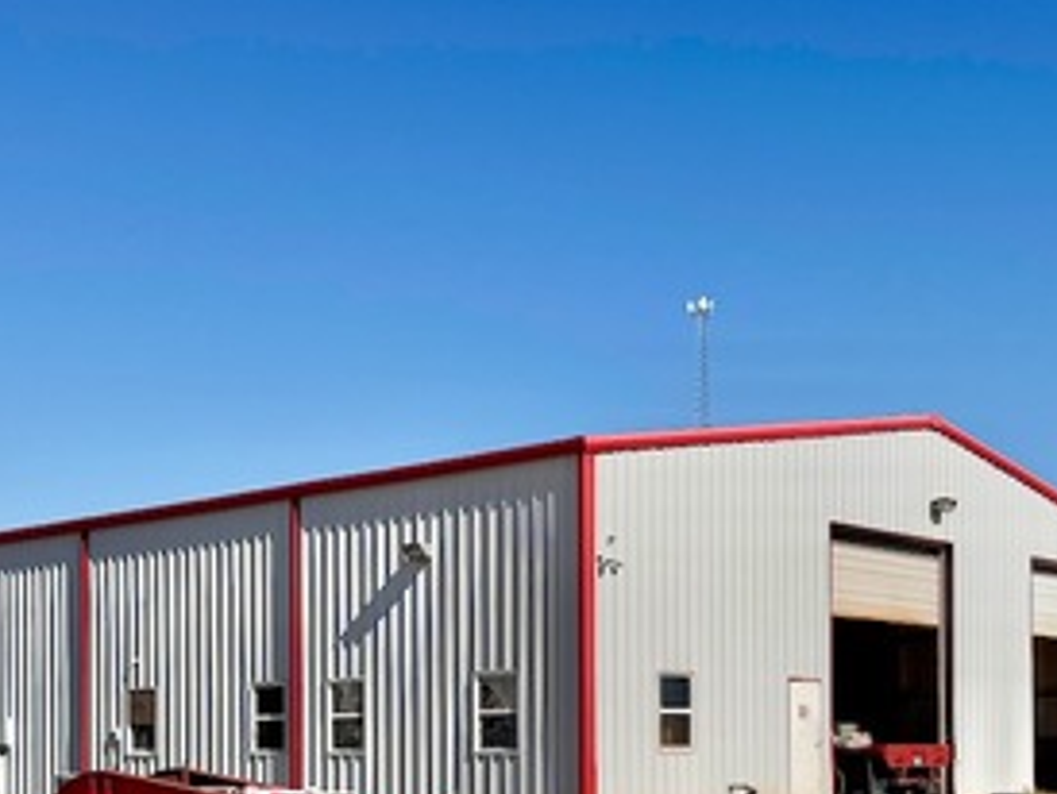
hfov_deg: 34.3
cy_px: 713
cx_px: 451
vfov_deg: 25.3
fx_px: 1711
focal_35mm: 56
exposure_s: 1/12346
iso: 80
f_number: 1.78
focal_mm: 6.76
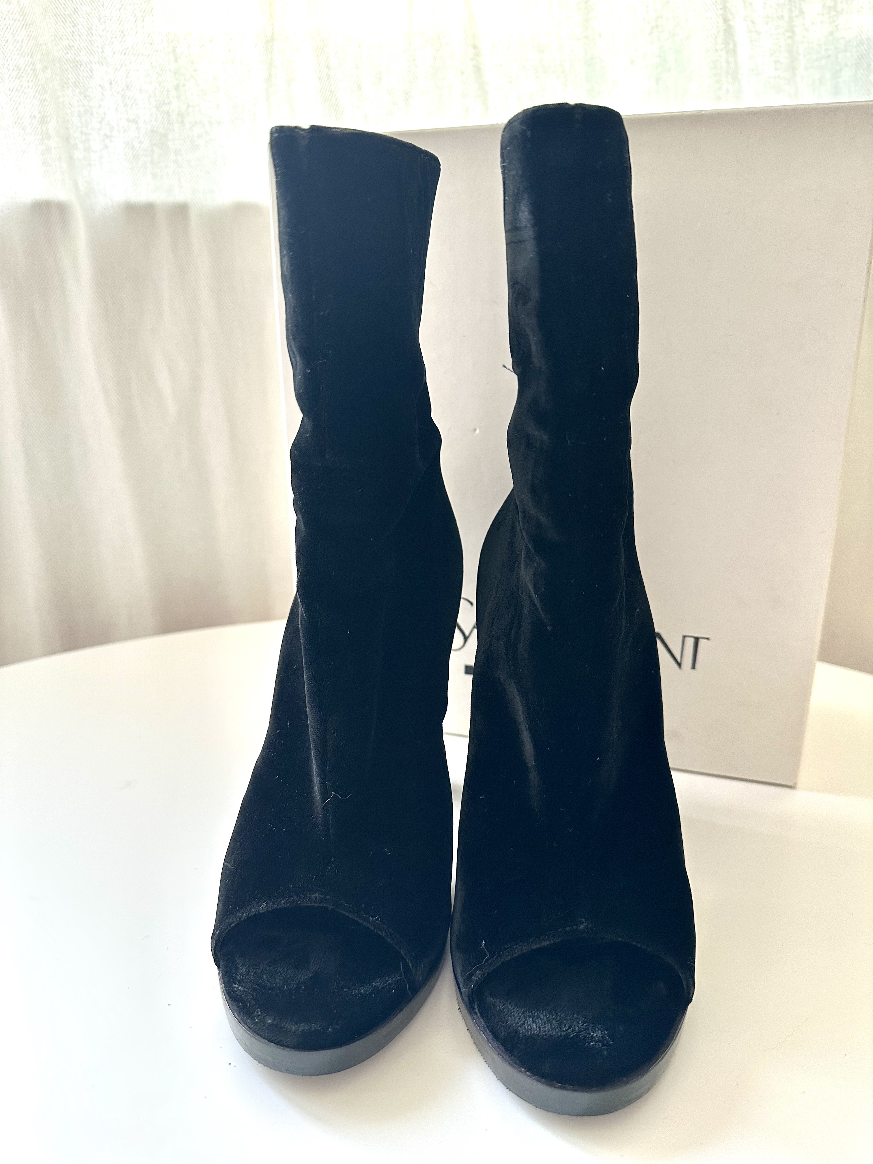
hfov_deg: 56.8
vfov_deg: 71.6
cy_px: 582
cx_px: 436
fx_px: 807
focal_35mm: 24
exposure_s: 1/83
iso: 250
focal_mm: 6.86
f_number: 1.78
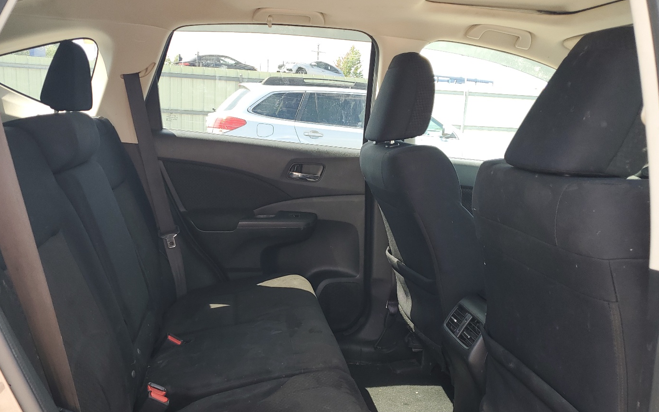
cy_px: 267
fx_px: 575
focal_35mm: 32
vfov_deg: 39.1
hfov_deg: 59.5
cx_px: 296
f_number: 1.5
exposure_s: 1/164
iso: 50
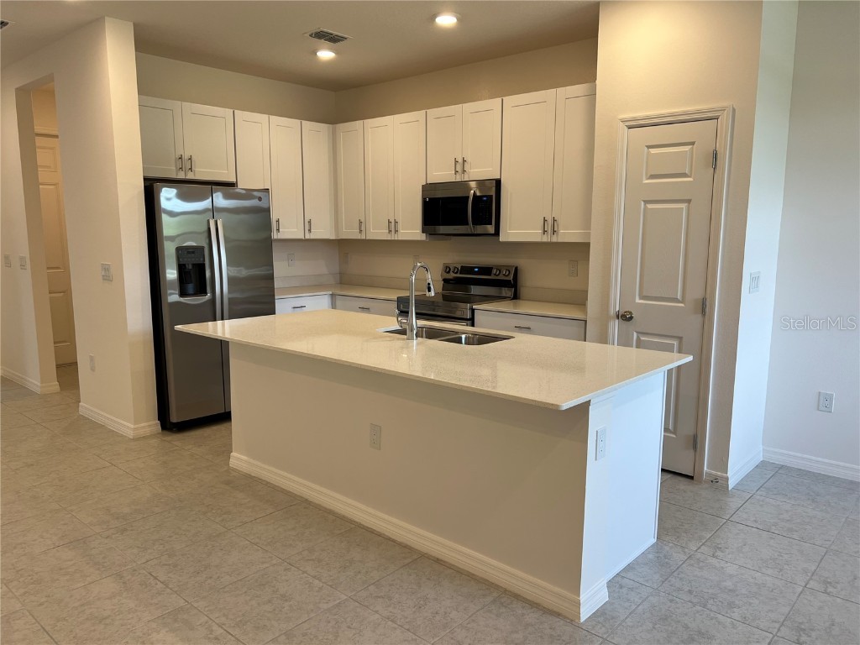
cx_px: 430
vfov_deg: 53.1
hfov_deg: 67.3
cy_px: 322
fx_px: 646
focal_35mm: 26
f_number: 1.5
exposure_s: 1/120
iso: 64
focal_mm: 5.7
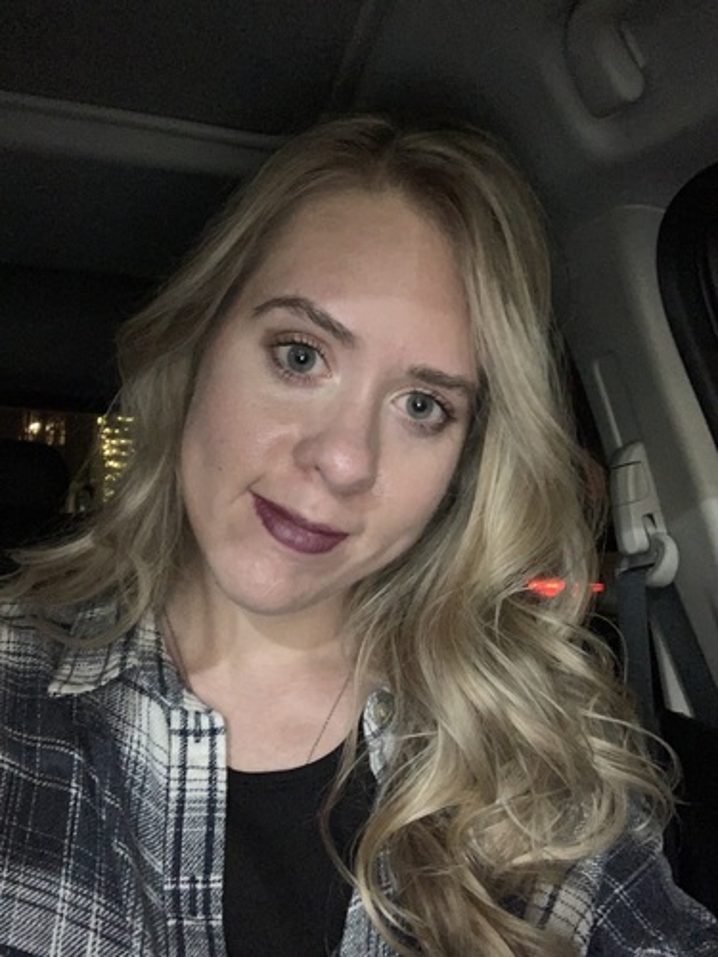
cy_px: 478
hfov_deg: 44.2
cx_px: 359
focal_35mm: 32
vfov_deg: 56.8
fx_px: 885
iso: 250
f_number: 2.2
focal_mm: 2.87
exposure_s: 1/17
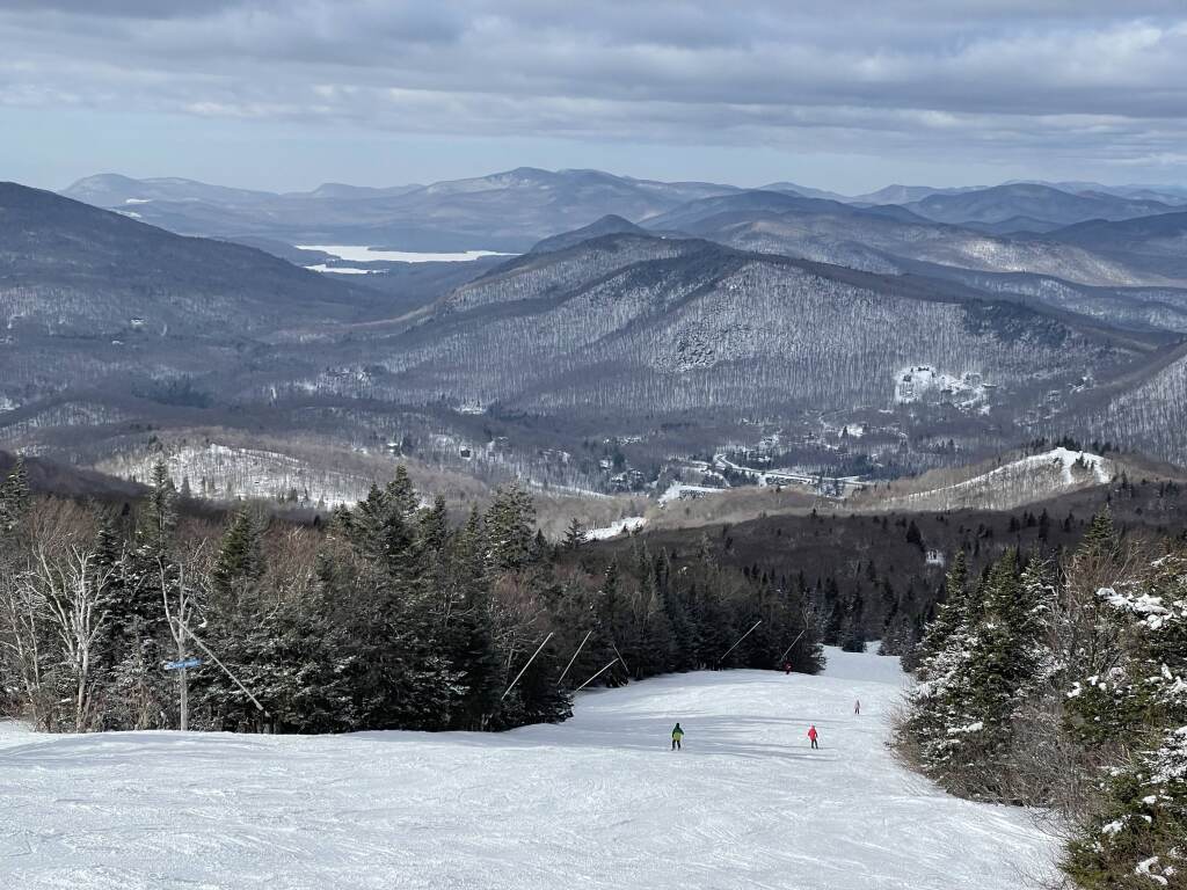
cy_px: 445
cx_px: 594
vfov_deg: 28.0
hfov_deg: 36.8
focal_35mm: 52
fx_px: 1783
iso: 25
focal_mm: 6
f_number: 2
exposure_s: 1/3690
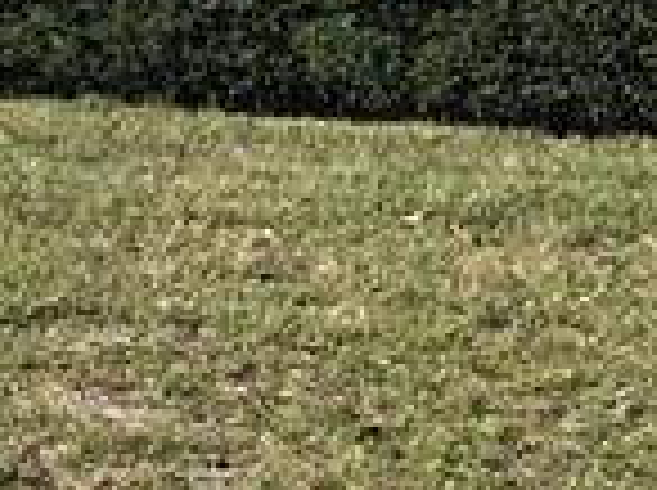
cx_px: -36
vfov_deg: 6.8
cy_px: -63
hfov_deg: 9.0
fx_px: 4131
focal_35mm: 218
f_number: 2.4
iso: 25
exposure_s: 1/849
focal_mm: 3.3
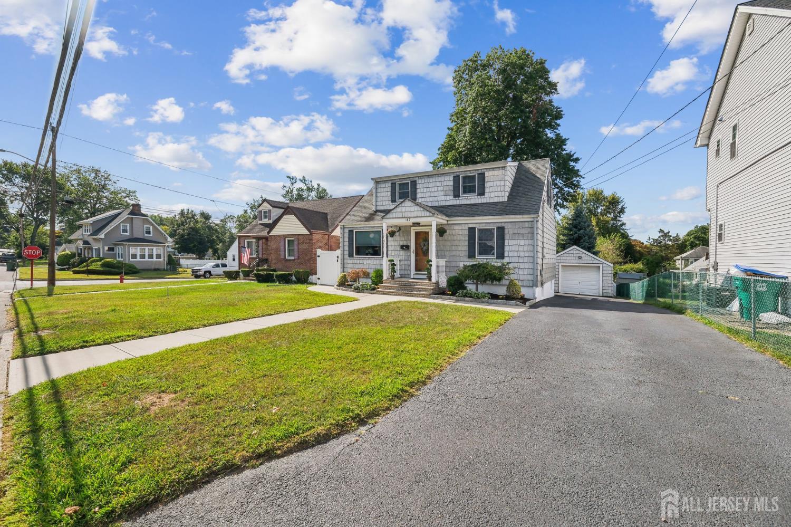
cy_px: 264
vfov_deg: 77.3
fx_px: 329
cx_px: 396
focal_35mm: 15
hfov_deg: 100.4
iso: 160
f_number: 8
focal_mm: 9.7
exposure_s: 1/500
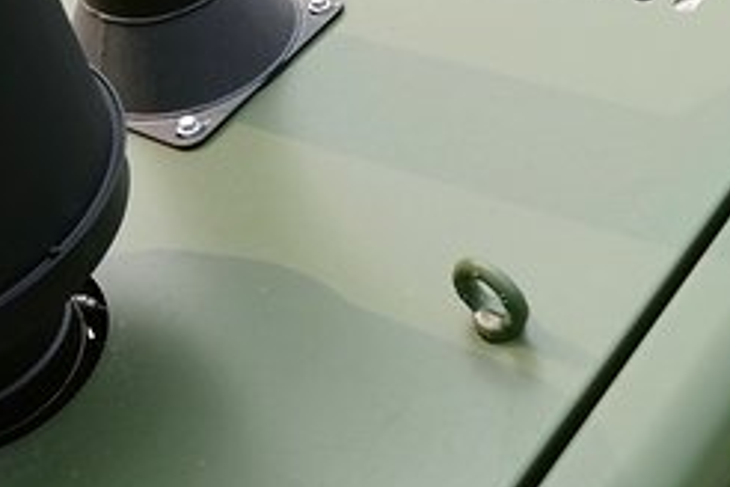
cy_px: 153
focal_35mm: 78
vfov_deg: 17.4
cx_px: 537
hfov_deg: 25.7
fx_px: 1582
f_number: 3.5
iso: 100
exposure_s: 1/450
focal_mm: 16
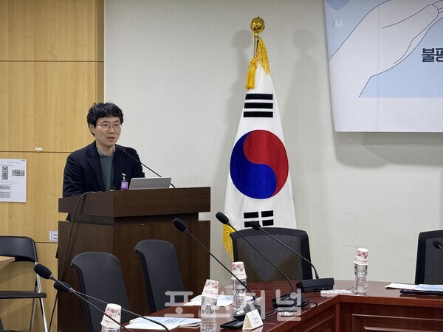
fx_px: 1536
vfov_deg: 12.3
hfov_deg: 16.4
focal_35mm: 120
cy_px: 166
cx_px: 222
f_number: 2.8
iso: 125
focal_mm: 15.66
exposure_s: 1/60
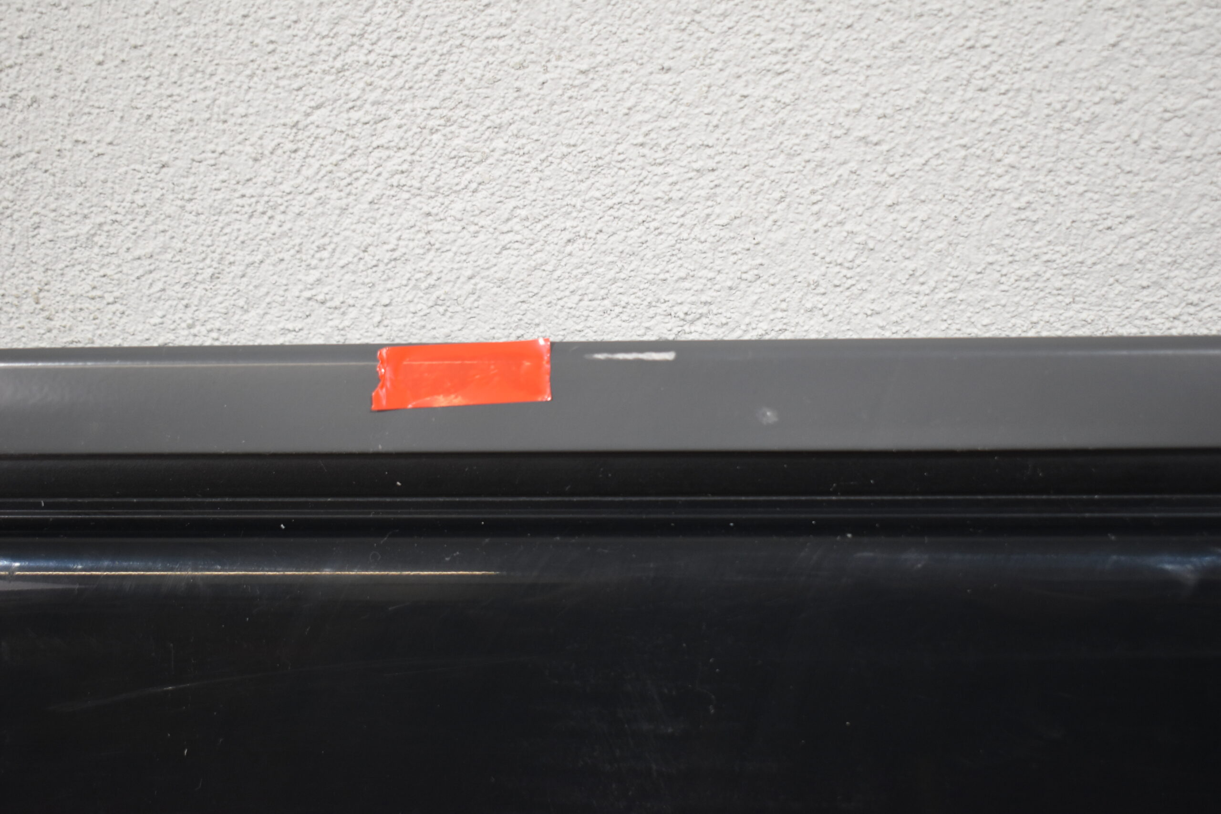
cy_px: 407
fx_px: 1730
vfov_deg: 26.5
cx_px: 610
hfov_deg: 38.9
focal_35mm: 51
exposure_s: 1/200
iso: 800
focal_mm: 34
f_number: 4.5
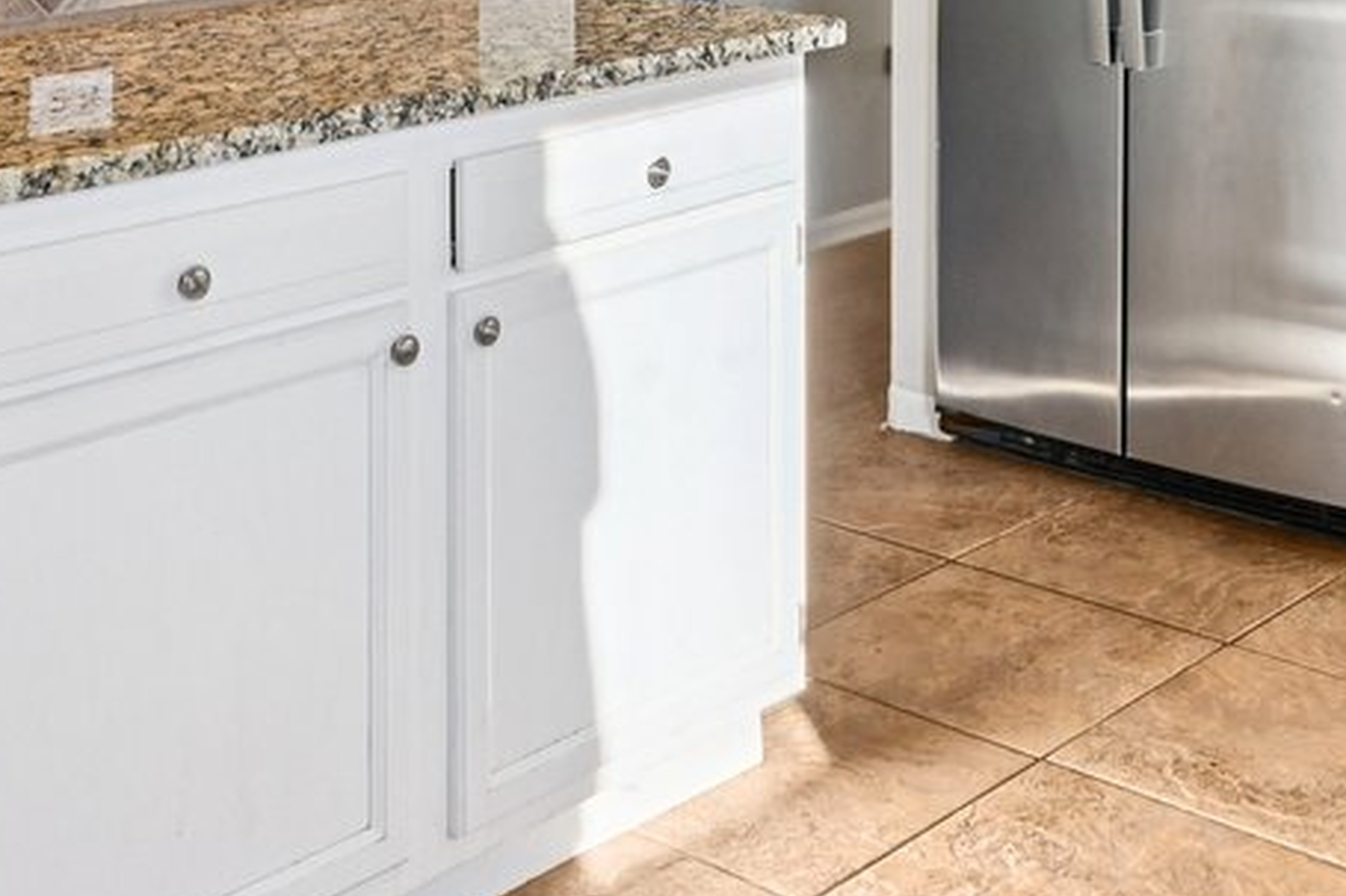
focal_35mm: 63
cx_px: 669
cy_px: -356
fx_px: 2355
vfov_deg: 19.4
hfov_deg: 31.9
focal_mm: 14
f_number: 11
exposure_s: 1/15
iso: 220
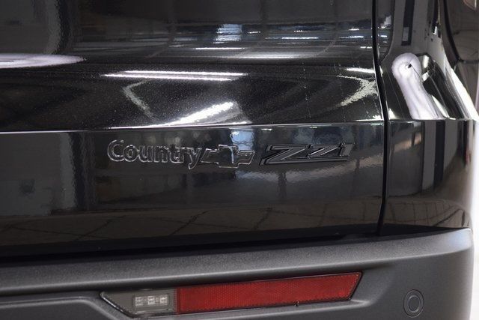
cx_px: 240
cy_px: 160
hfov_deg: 19.5
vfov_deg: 13.0
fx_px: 1397
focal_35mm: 105
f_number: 5
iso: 1600
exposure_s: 1/30
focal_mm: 70
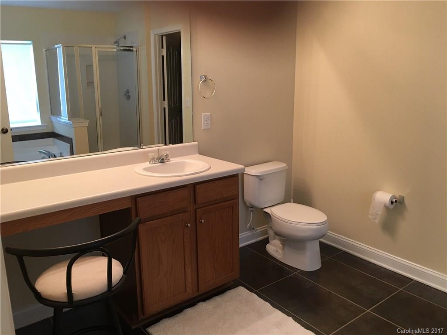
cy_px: 168
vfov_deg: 48.2
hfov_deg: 61.7
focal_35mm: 29
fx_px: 374
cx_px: 224
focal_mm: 4.15
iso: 50
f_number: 2.2
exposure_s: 1/15
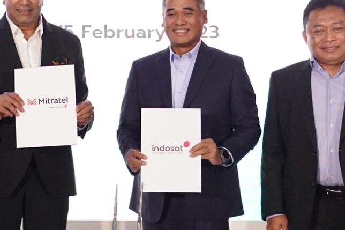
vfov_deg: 14.7
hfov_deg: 22.0
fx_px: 881
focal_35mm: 92
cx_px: 99
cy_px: 17
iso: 3200
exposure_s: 1/400
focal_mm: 25
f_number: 4
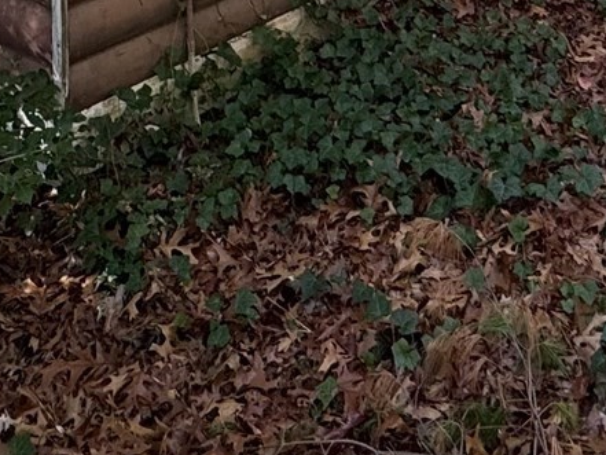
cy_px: -429
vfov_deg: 17.2
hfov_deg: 29.8
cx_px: 352
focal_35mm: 65
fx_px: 1138
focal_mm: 2.22
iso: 64
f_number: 2.2
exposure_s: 1/99
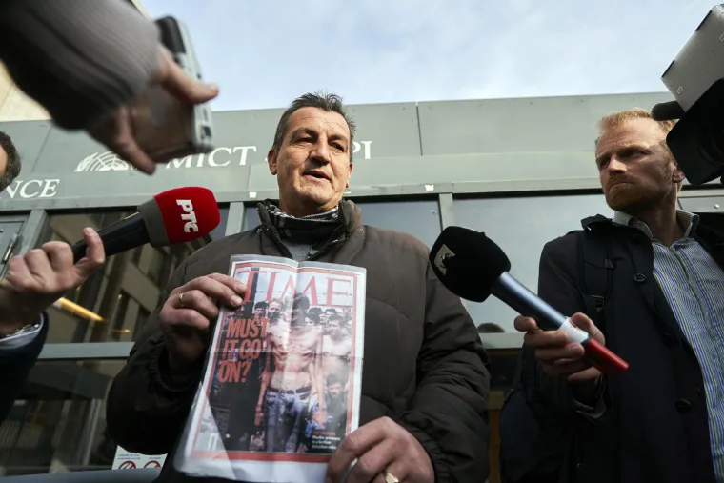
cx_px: 362
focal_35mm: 21
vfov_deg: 59.5
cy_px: 242
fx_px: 422
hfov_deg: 81.2
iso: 320
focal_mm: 21
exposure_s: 1/1600
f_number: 3.5
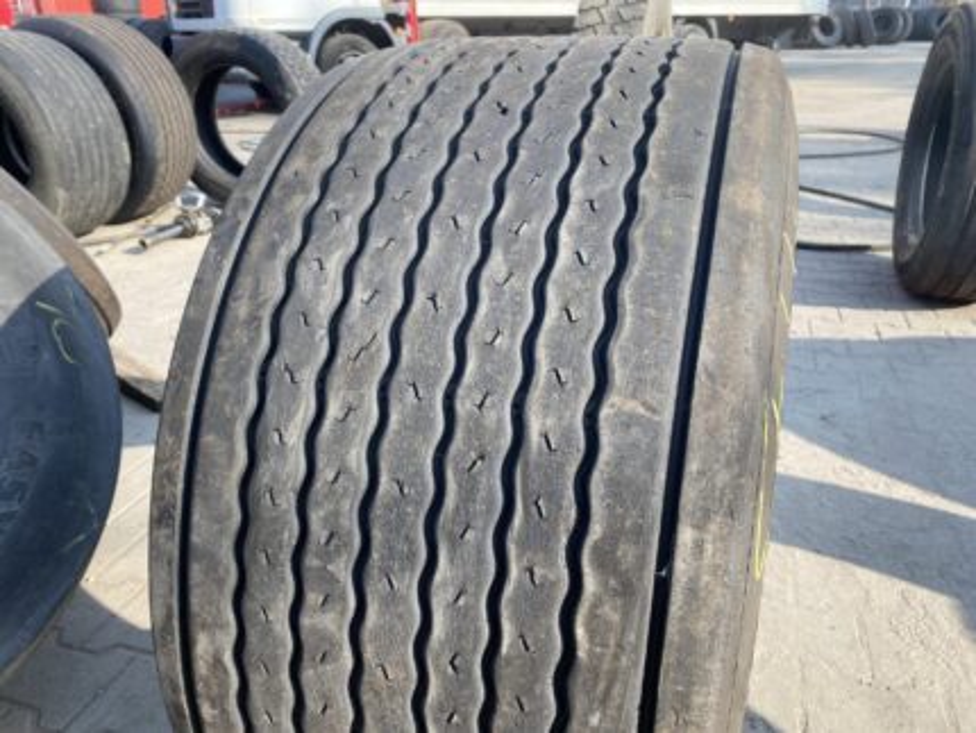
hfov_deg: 67.3
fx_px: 733
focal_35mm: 26
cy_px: 366
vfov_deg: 53.1
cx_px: 488
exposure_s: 1/565
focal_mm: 4.25
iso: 32
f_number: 1.8
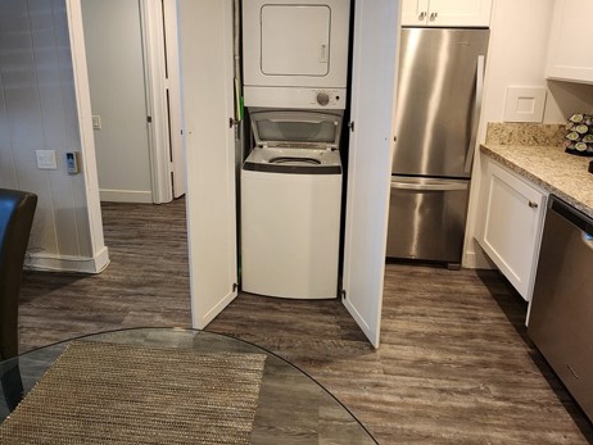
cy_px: 118
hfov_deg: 87.7
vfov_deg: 67.6
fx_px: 309
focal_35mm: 18
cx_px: 296
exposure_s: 1/60
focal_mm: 2.2
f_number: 2.2
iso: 320
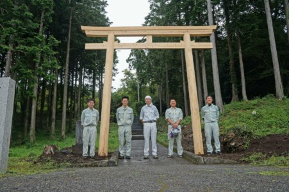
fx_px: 253
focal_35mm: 32
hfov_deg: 59.5
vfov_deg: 41.7
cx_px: 144
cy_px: 96
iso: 200
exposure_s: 1/320
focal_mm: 21
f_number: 5.6
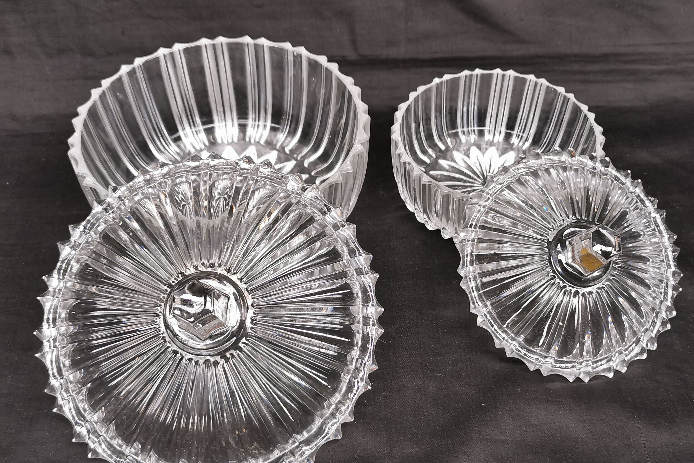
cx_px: 351
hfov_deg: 47.4
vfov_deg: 32.6
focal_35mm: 41
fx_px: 790
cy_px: 263
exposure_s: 1/50
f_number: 1.8
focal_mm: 5.58
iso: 100
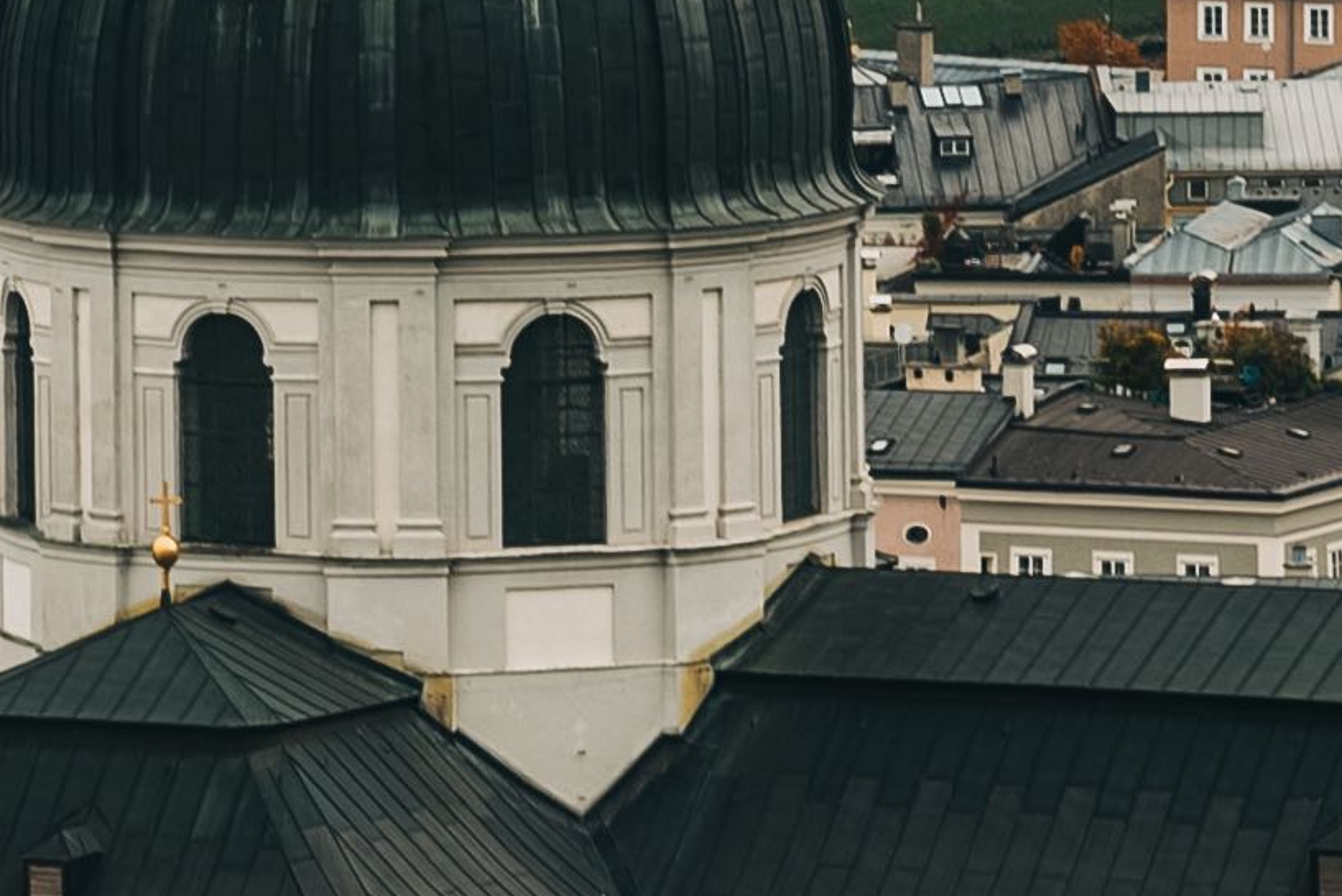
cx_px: 39
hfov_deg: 5.8
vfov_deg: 3.9
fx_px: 13315
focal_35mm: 357
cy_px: 241
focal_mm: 70
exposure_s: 1/160
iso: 100
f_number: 4
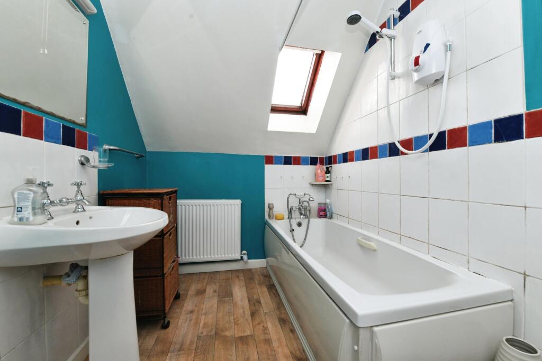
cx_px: 271
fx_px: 211
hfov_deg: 104.2
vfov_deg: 81.2
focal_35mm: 14
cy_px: 180
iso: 800
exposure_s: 1/60
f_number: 9
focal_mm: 14
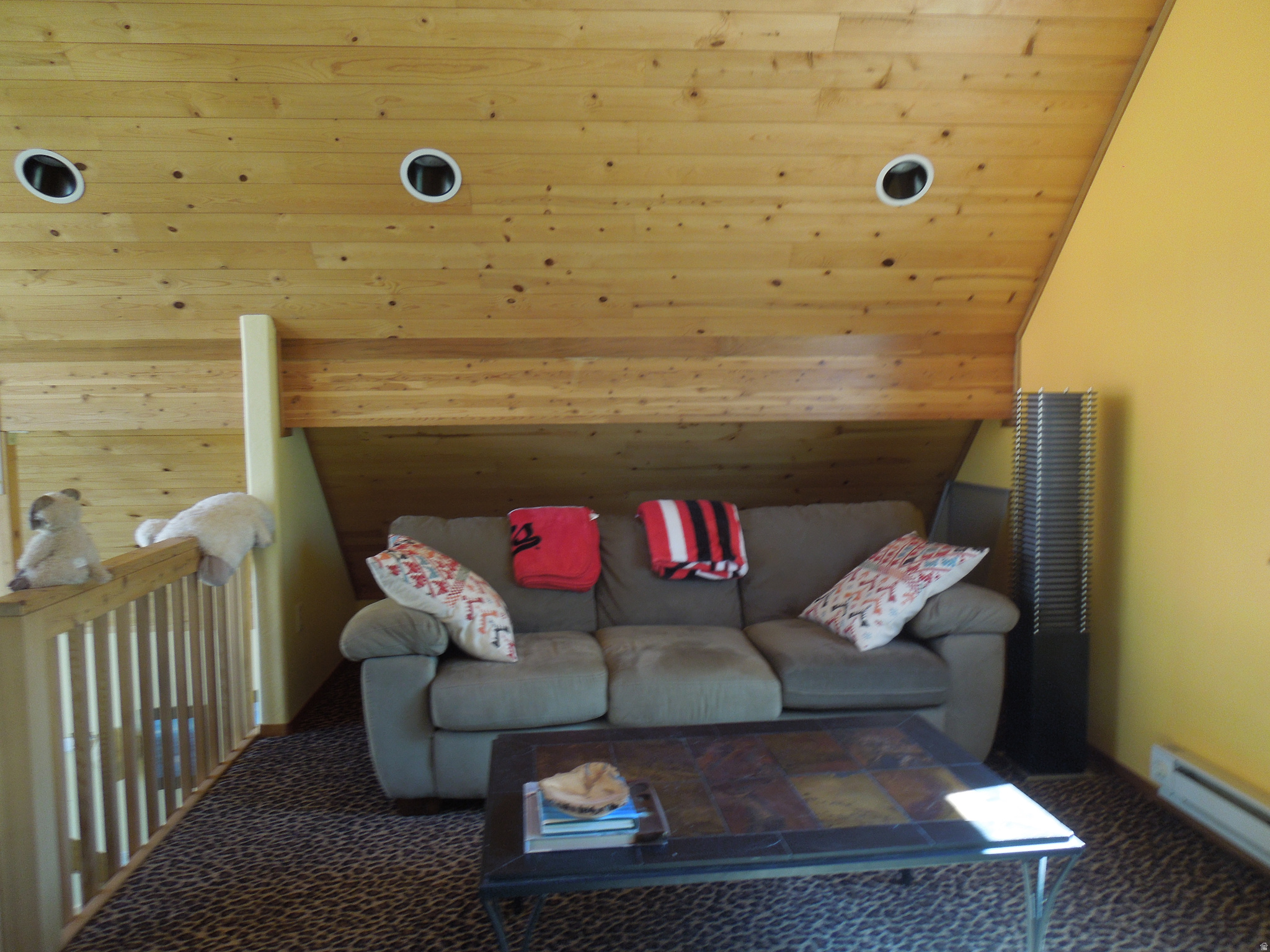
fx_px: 917
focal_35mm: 25
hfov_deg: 69.4
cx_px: 635
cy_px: 476
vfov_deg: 54.9
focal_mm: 4.5
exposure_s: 1/30
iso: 140
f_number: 3.3
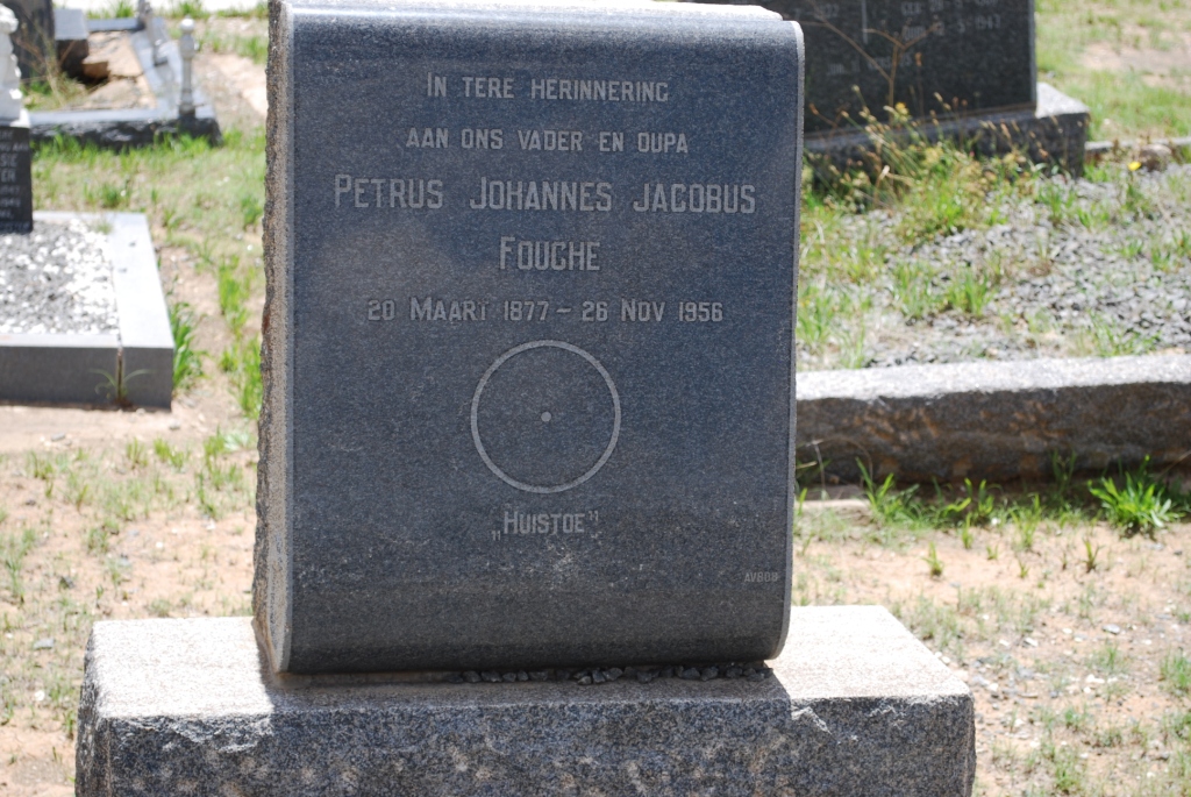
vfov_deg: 17.5
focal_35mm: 78
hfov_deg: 26.0
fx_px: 2583
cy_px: 398
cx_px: 596
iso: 100
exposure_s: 1/200
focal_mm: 52
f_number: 7.1
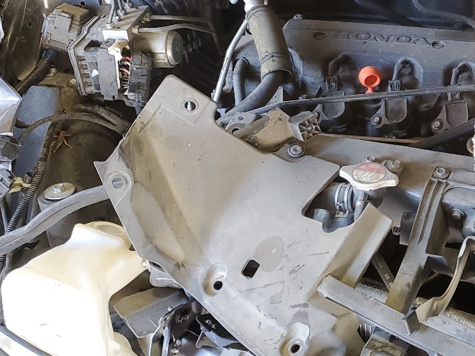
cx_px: 520
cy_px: 151
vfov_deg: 24.0
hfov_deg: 28.8
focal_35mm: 61
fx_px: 837
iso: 104
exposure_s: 1/60.2
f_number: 1.5
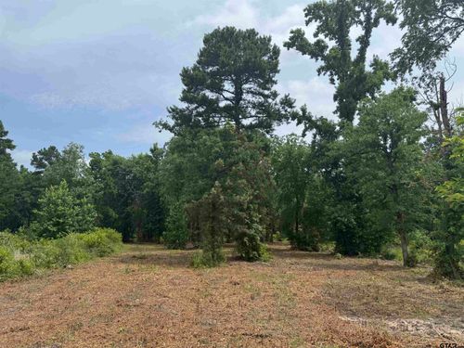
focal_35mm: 24
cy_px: 174
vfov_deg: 56.8
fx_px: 322
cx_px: 232
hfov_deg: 71.6
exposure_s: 1/5348
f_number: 1.78
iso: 80
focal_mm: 6.76
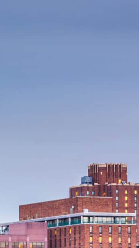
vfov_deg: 7.0
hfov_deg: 3.8
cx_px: -272
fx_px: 2013
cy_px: 269
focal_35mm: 307
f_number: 16
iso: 64
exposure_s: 30
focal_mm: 70
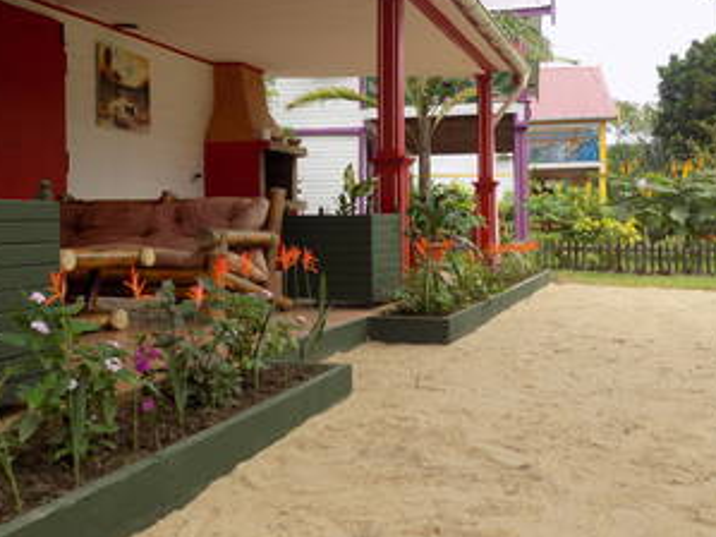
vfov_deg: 35.1
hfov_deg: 45.6
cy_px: 233
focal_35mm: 41
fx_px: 848
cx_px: 299
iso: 80
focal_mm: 6.1
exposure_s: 1/320
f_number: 3.4
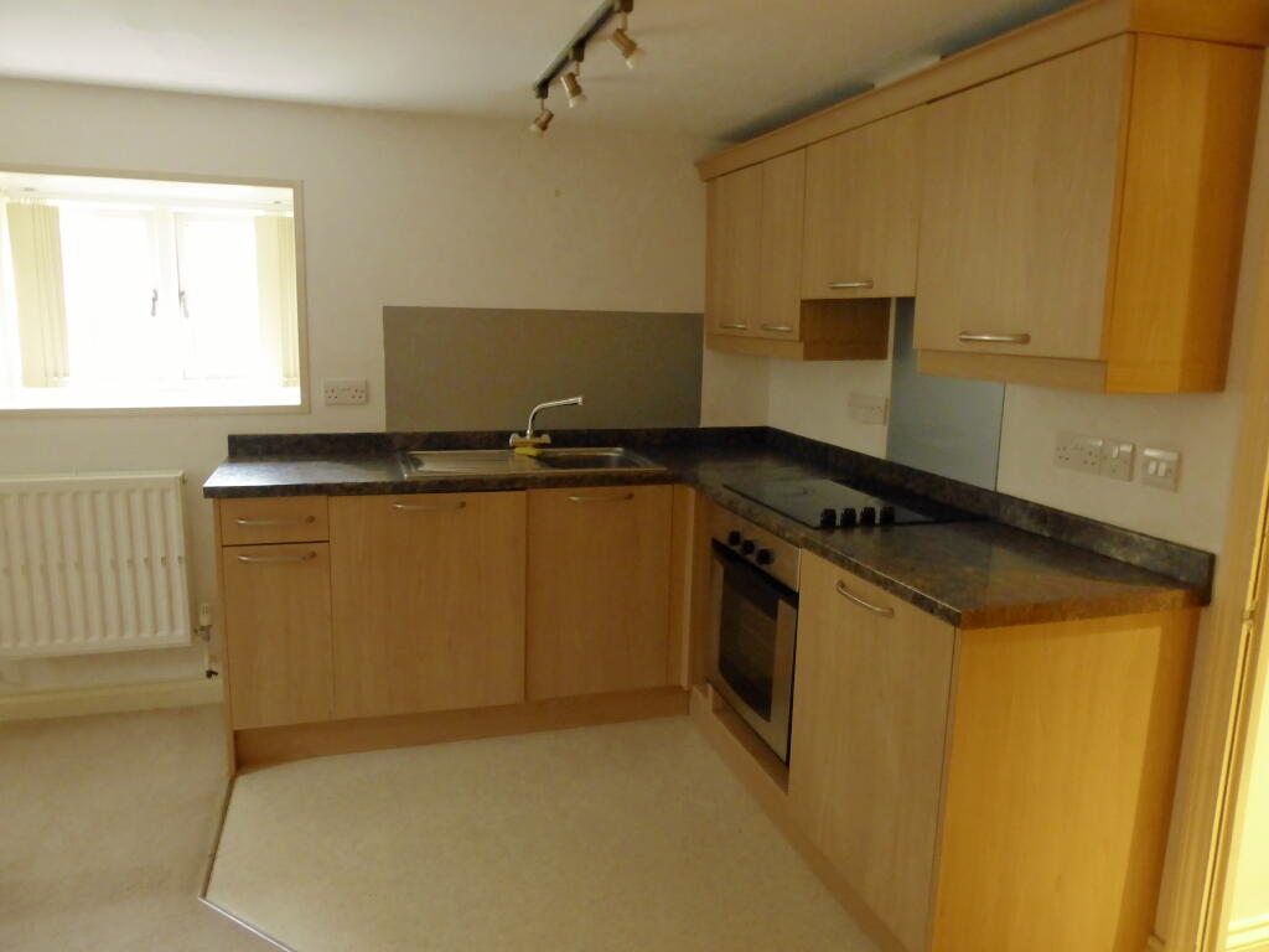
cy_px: 476
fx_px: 880
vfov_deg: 56.8
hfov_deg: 71.6
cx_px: 634
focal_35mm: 24
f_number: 3.3
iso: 400
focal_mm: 4.3
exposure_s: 1/5
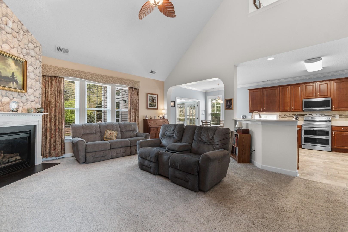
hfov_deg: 100.4
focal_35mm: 15
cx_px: 174
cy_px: 116
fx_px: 145
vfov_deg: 77.3
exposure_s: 1/2
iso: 100
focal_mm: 10
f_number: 4.5
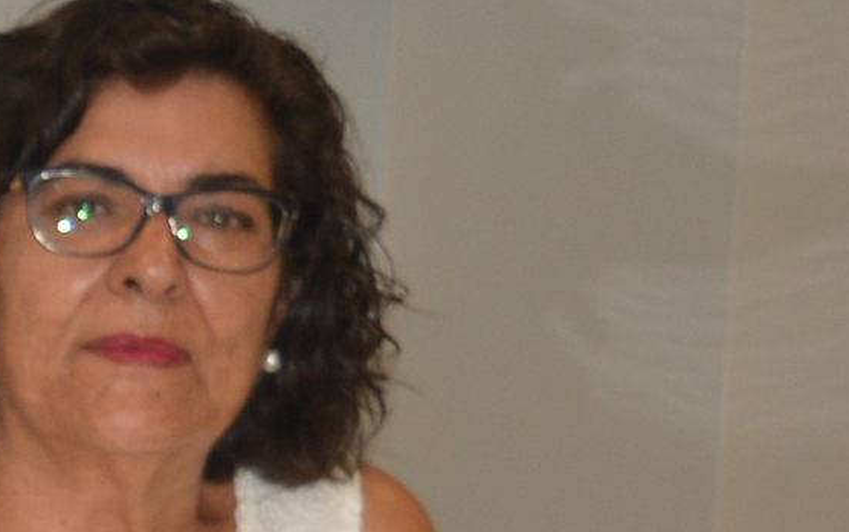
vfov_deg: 5.3
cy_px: 841
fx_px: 5717
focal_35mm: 247
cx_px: -1402
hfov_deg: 7.7
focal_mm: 30
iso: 400
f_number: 4.2
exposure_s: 1/60
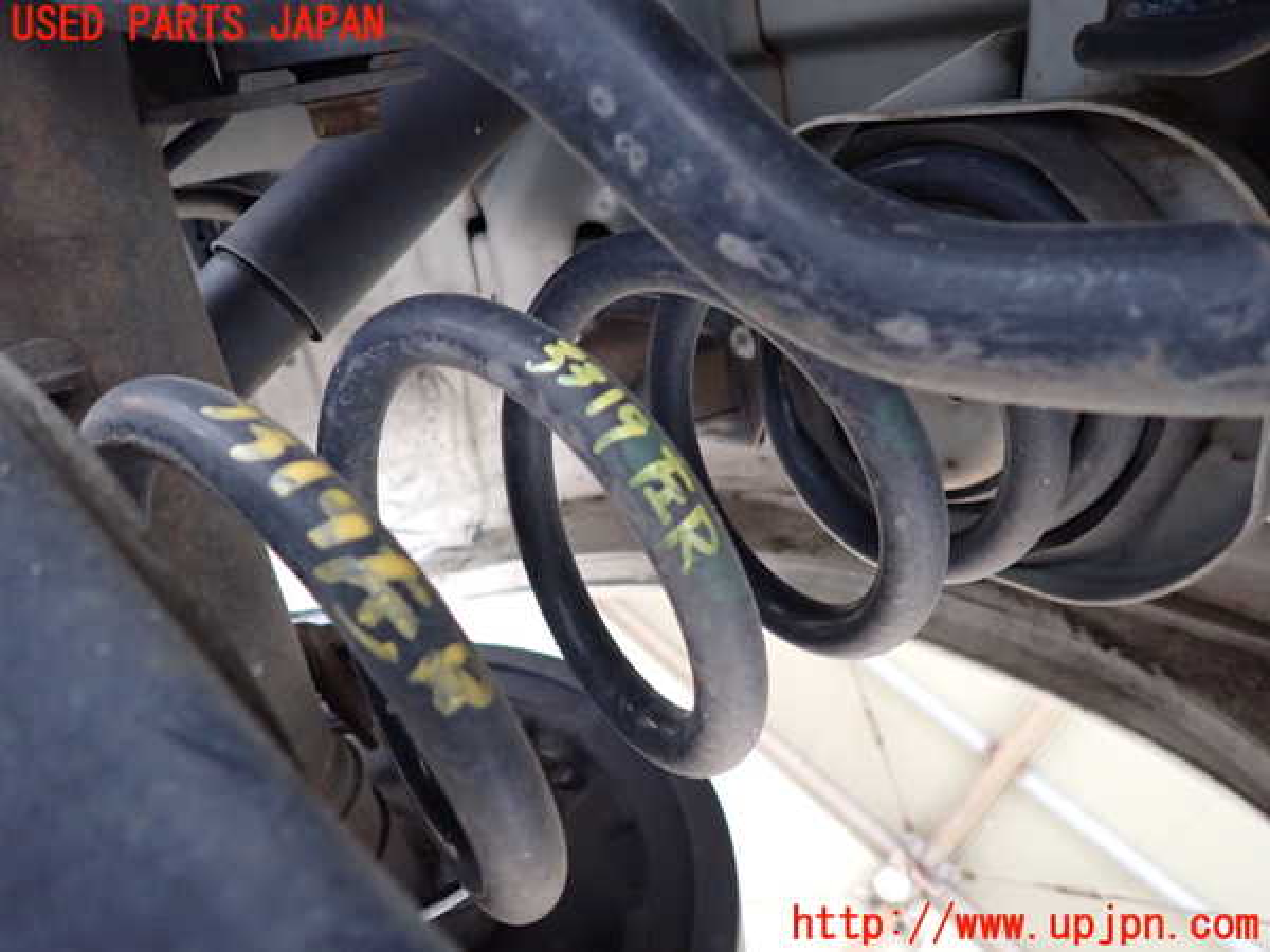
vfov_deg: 54.9
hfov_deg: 69.4
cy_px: 476
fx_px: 917
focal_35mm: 25
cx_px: 635
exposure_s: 1/13
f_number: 2
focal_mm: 4.5
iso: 800
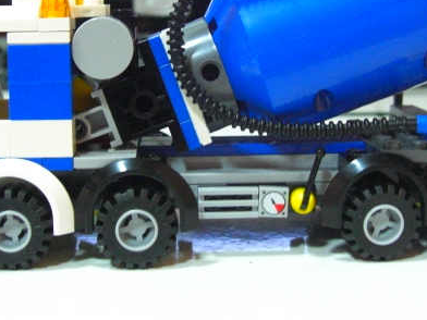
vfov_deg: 23.3
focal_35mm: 62
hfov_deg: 31.2
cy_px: 63
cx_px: 223
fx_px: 765
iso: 800
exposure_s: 1/15
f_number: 2.8
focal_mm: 7.9
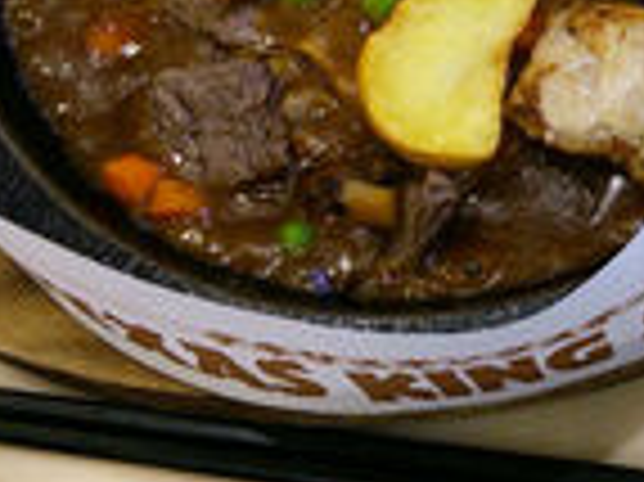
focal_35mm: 84
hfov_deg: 22.1
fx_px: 1561
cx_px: 698
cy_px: 90
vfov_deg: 17.4
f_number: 1.94
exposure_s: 1/56
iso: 80
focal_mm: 4.06
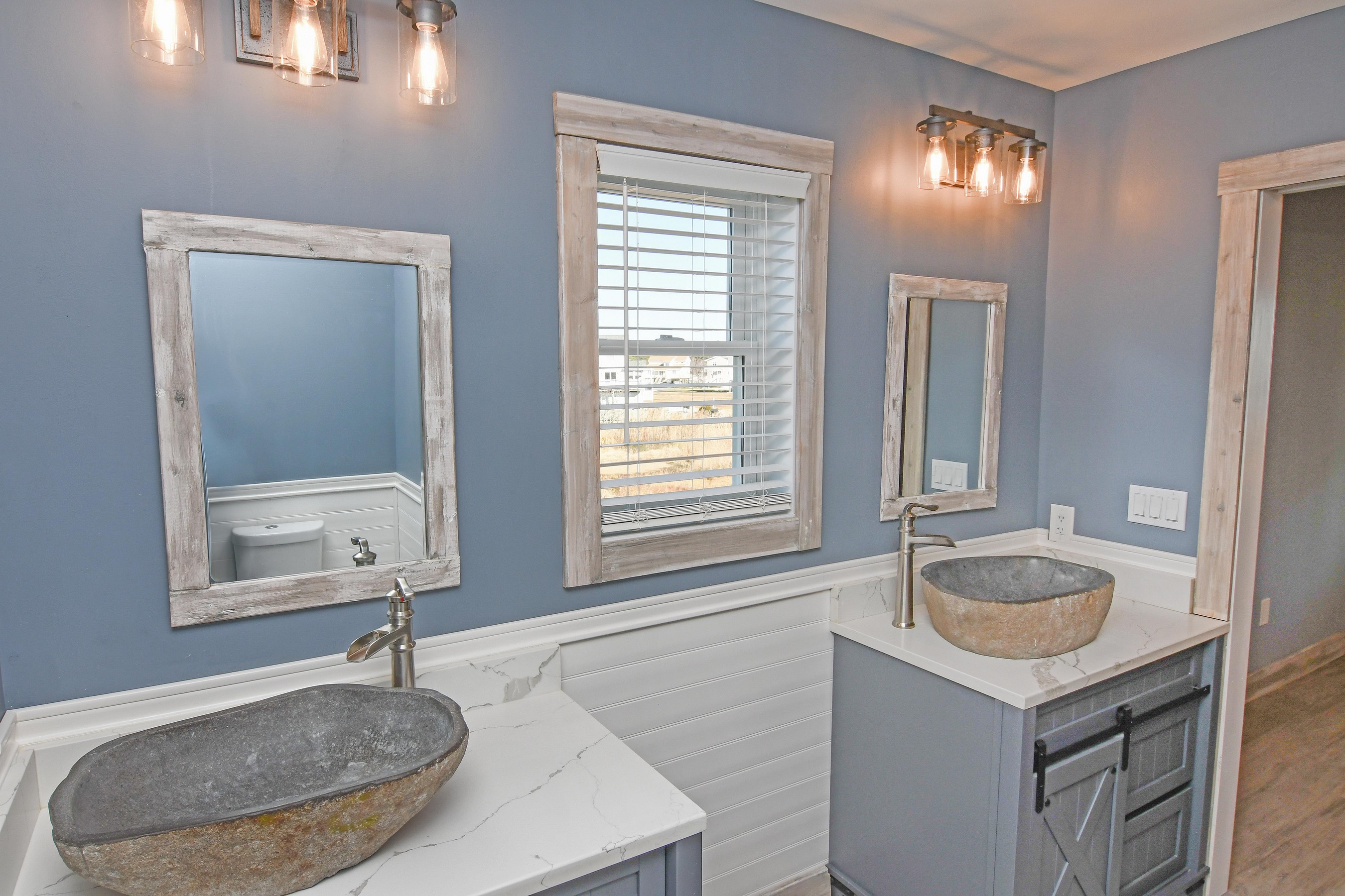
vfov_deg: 59.5
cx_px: 672
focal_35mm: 21
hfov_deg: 81.2
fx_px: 785
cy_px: 448
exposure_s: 1/160
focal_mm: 14
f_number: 13
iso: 400
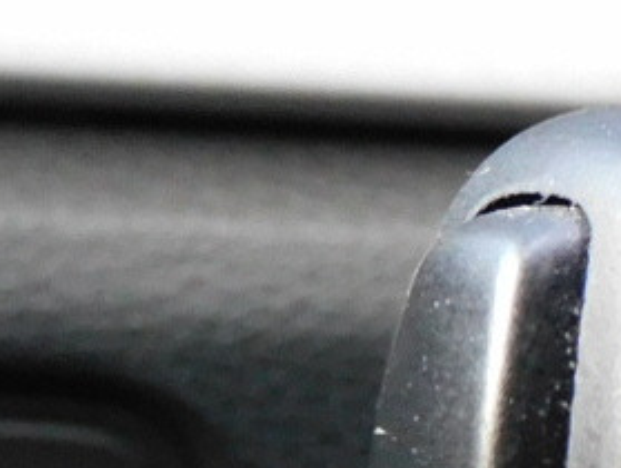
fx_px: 4113
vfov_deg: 6.5
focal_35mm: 229
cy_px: 243
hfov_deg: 8.2
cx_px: 1246
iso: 400
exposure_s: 1/25
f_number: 3.8
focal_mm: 7.2
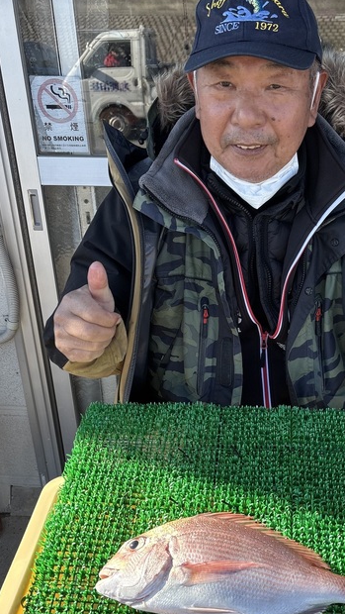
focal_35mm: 39
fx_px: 634
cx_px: 251
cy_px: 363
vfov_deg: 51.3
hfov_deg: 30.0
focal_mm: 5.96
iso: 50
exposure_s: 1/531
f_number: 1.6
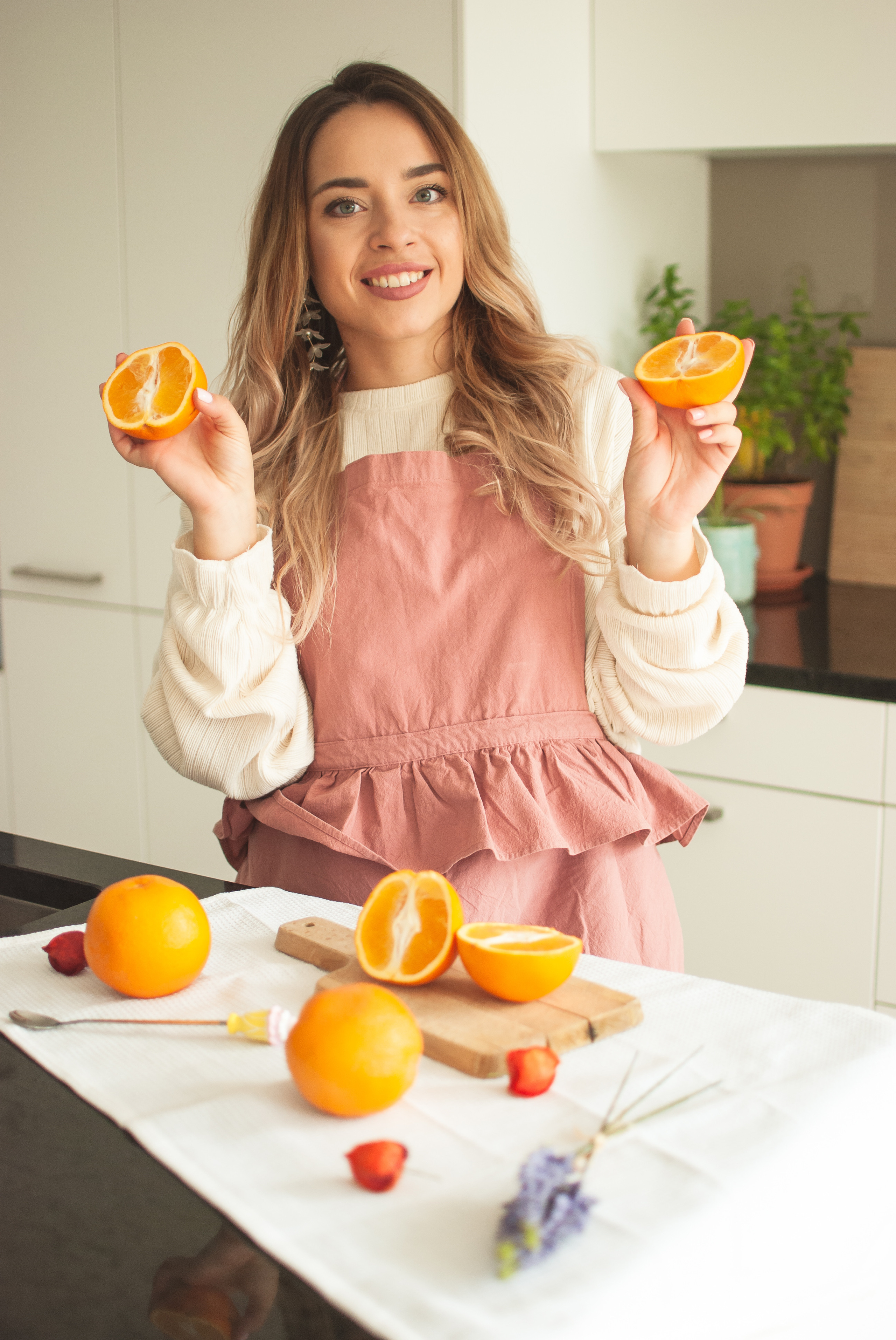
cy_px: 670
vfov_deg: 37.8
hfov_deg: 25.8
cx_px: 448
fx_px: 1954
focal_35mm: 52
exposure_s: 1/320
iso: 180
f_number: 2
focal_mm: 35
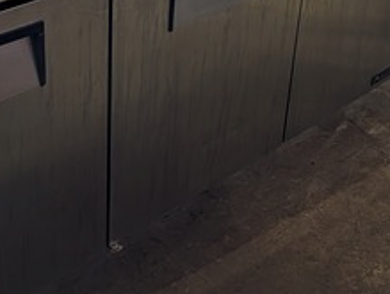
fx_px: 790
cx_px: 118
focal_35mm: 70
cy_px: 64
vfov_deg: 20.9
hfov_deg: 27.5
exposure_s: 1/120
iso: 272
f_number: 1.68
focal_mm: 6.9
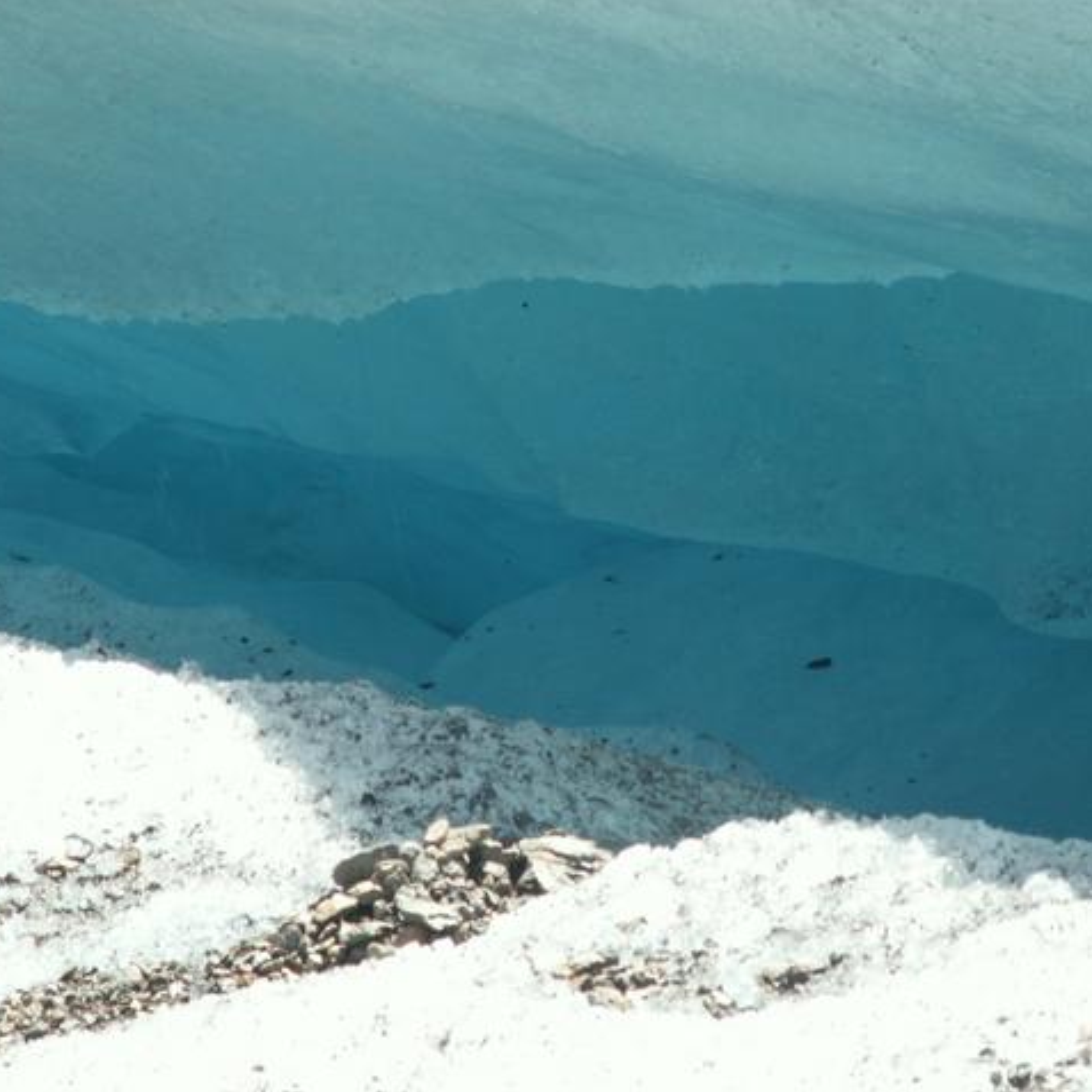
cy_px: 545
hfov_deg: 8.0
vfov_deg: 8.0
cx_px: 630
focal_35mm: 218
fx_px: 7780
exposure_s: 1/60
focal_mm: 30.13
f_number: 7.1
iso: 50
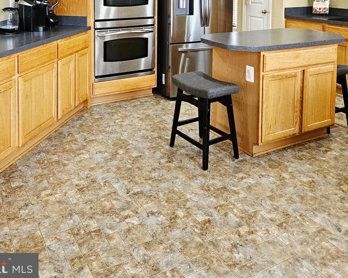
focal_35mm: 36
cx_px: 157
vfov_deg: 37.1
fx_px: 371
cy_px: 4
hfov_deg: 50.2
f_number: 1.8
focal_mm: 5.4
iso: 250
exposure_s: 1/120
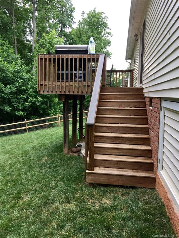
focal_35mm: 29
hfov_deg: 48.2
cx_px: 90
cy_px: 119
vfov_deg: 61.7
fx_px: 200
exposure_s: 1/120
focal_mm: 4.15
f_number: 2.2
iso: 32
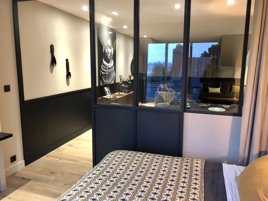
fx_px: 217
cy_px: 100
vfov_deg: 49.7
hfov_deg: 63.4
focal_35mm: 28
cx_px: 134
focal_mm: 4
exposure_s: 1/6
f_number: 1.8
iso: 80
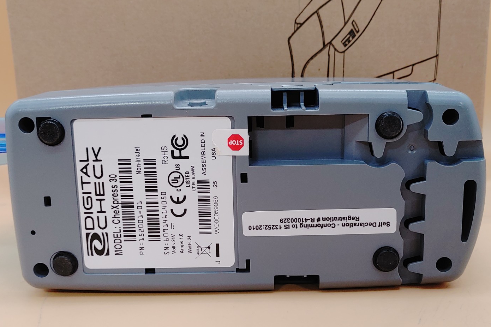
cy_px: 173
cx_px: 251
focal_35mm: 42
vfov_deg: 31.9
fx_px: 573
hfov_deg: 46.4
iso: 50
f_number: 1.8
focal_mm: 4.36
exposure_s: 1/60
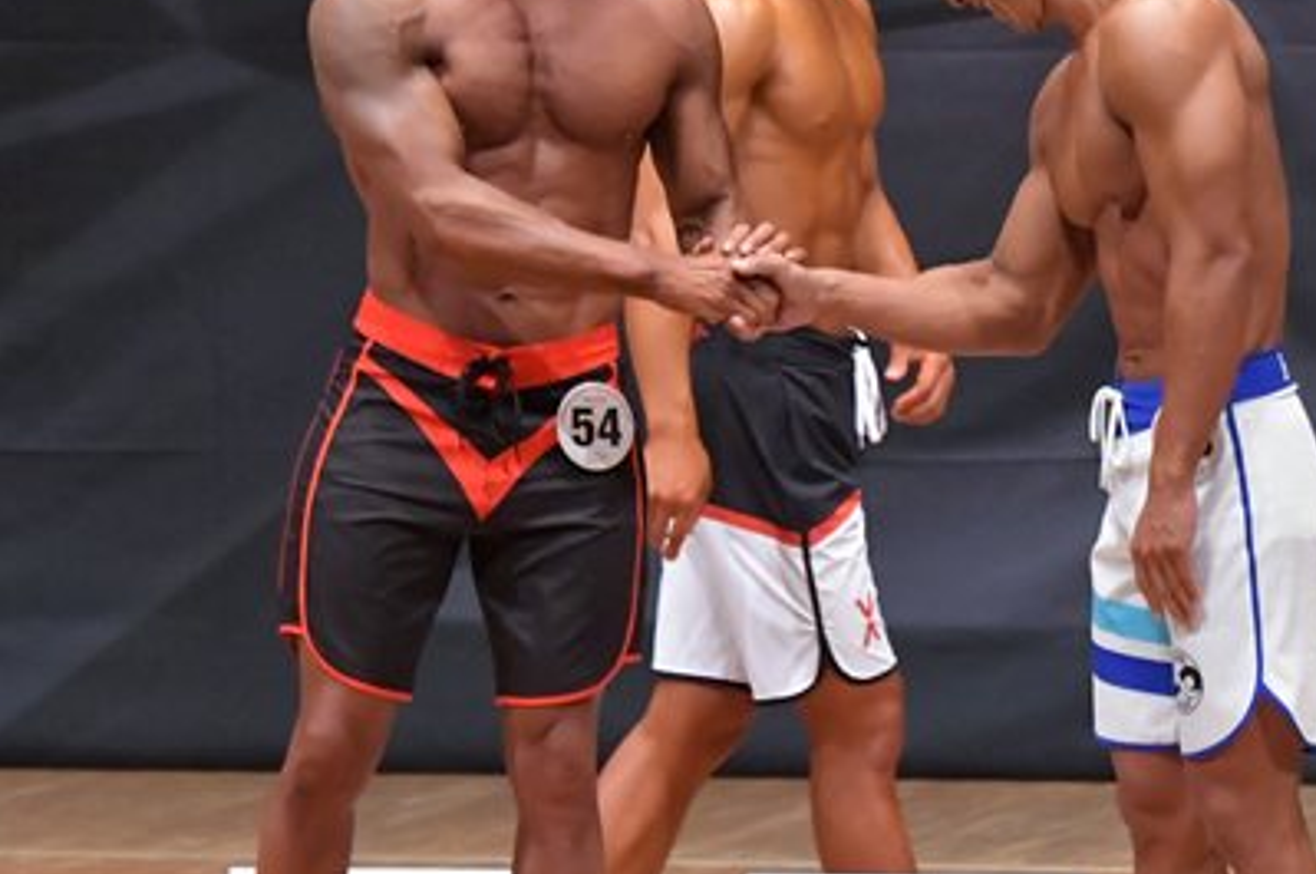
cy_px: 435
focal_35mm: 554
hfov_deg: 3.7
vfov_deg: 2.5
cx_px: 899
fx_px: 20227
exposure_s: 1/400
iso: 8000
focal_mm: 190
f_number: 5.6
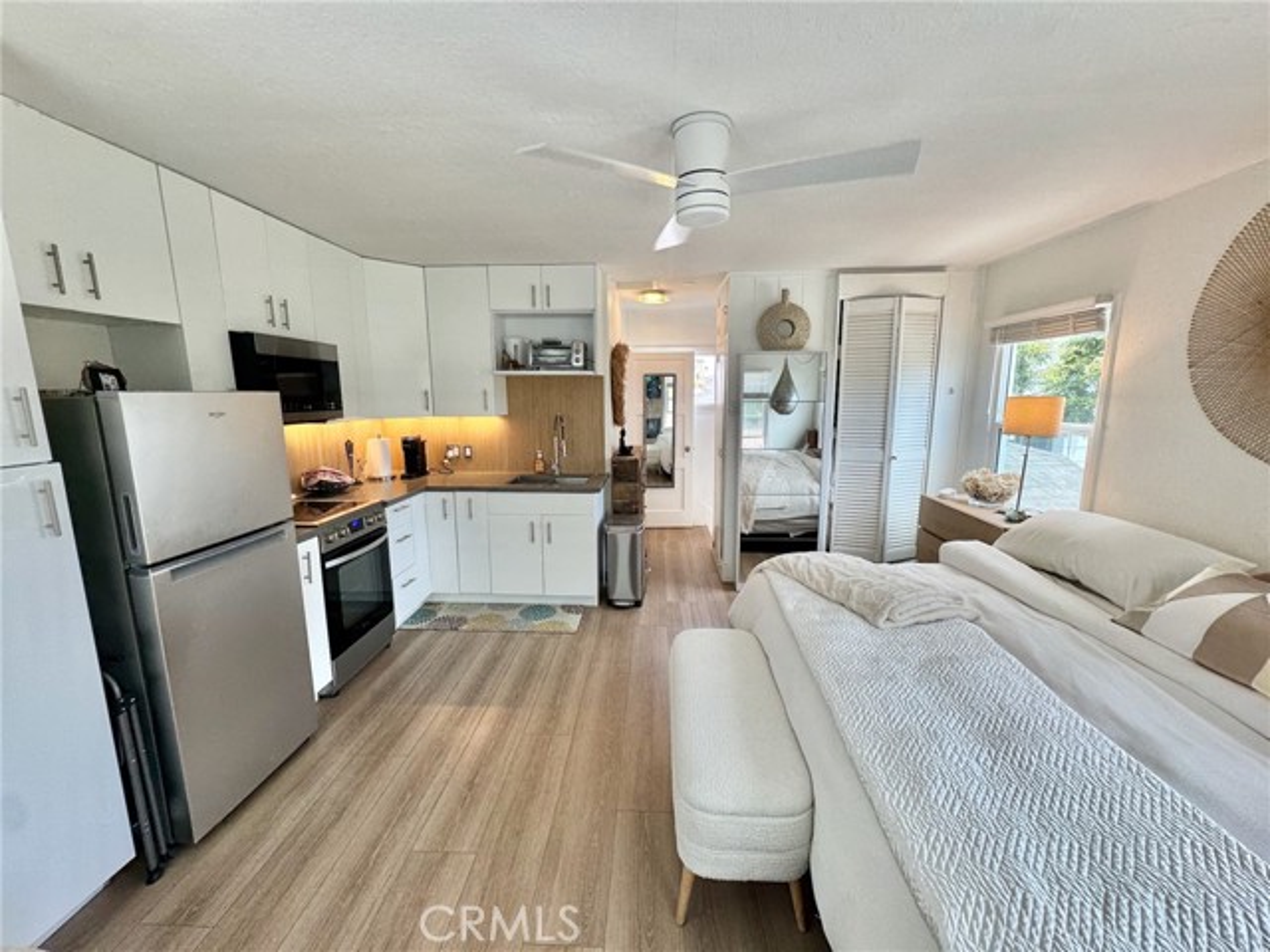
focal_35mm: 14
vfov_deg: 85.7
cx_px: 635
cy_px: 476
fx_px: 514
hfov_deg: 102.1
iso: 100
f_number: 2.2
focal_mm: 2.22
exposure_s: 1/120
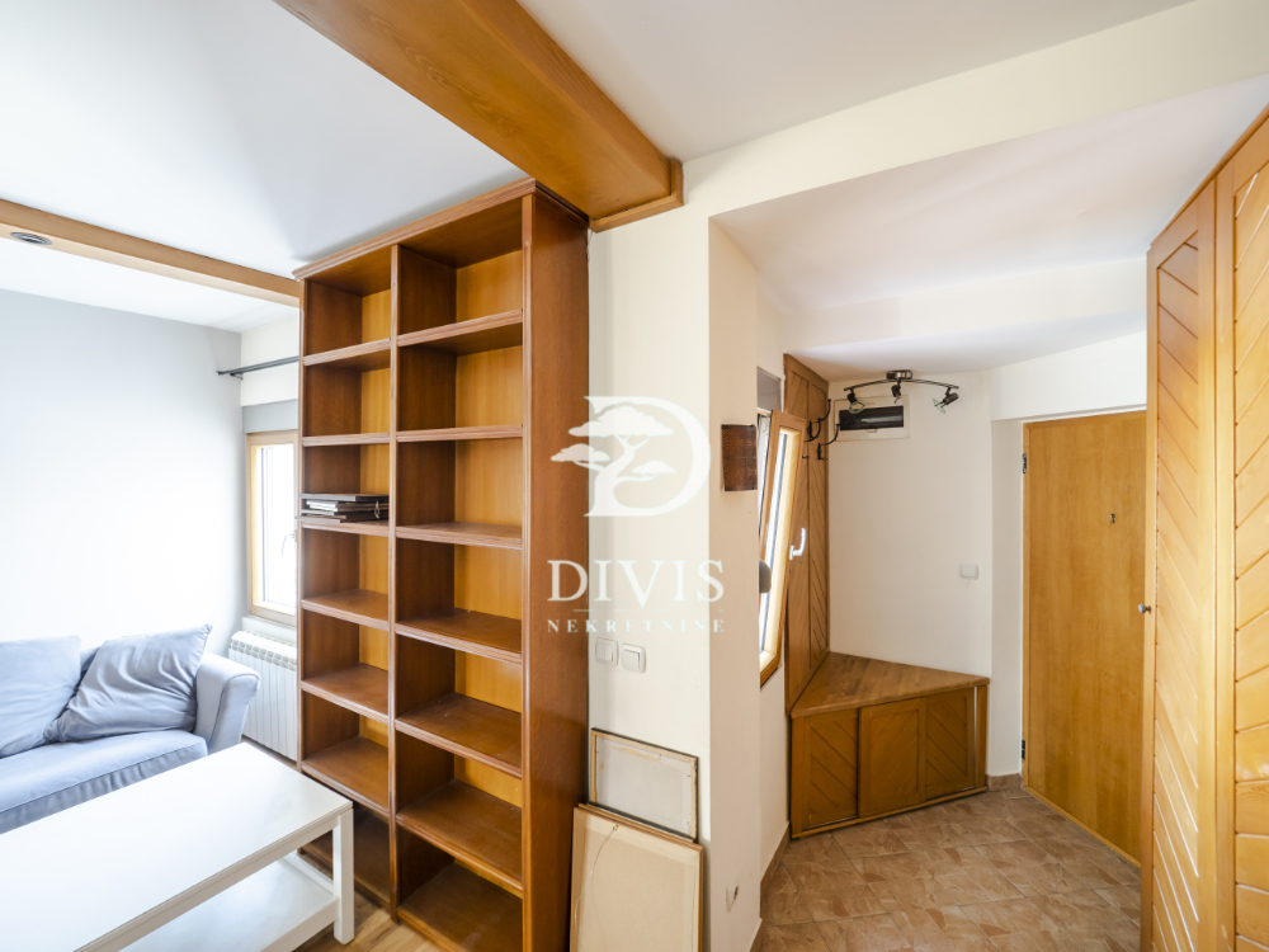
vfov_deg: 85.7
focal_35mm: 14
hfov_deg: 102.1
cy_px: 476
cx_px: 634
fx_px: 513
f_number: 4
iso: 400
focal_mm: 7
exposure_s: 1/8
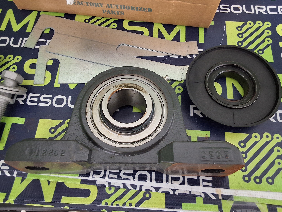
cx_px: 141
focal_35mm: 28
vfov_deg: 49.7
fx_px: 228
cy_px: 106
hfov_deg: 63.4
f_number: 1.9
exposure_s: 1/24
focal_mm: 2.91
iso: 320
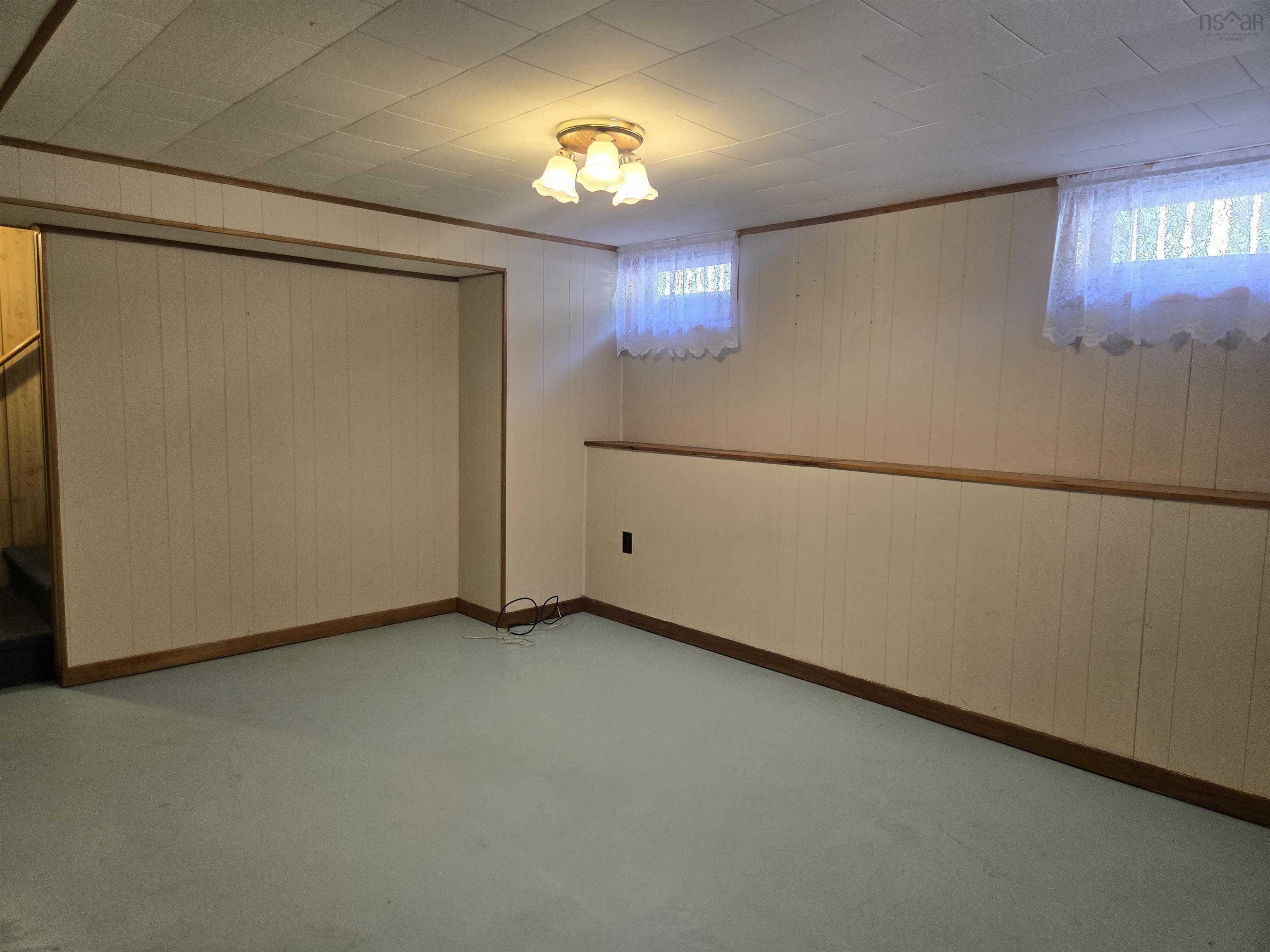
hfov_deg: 73.9
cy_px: 476
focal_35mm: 23
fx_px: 844
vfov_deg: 58.9
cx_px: 635
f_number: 1.8
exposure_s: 1/120
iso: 200
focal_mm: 5.4
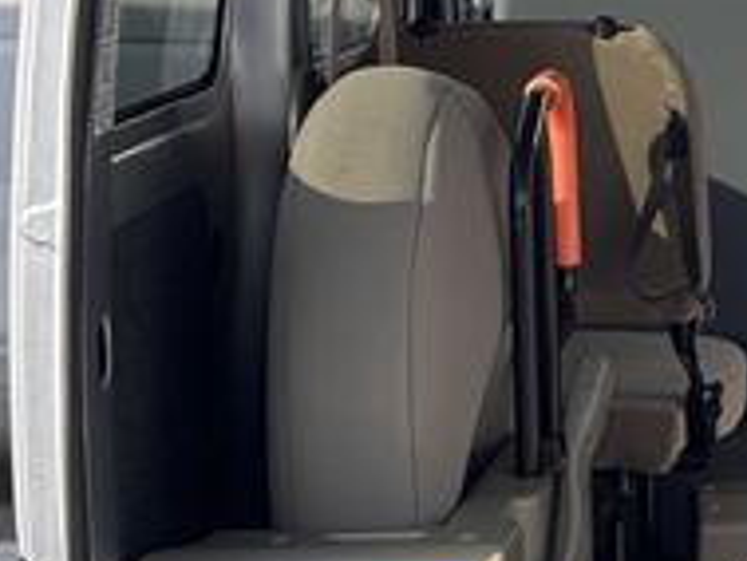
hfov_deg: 11.0
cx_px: 941
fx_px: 3800
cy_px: 490
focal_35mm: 176
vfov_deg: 8.4
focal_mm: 5.96
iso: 32
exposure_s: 1/894
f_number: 1.6
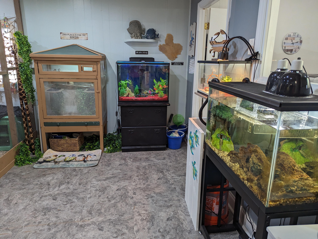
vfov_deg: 56.9
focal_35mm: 24
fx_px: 221
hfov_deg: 71.5
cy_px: 120
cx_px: 159
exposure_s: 1/120
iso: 271
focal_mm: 6.81
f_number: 1.85
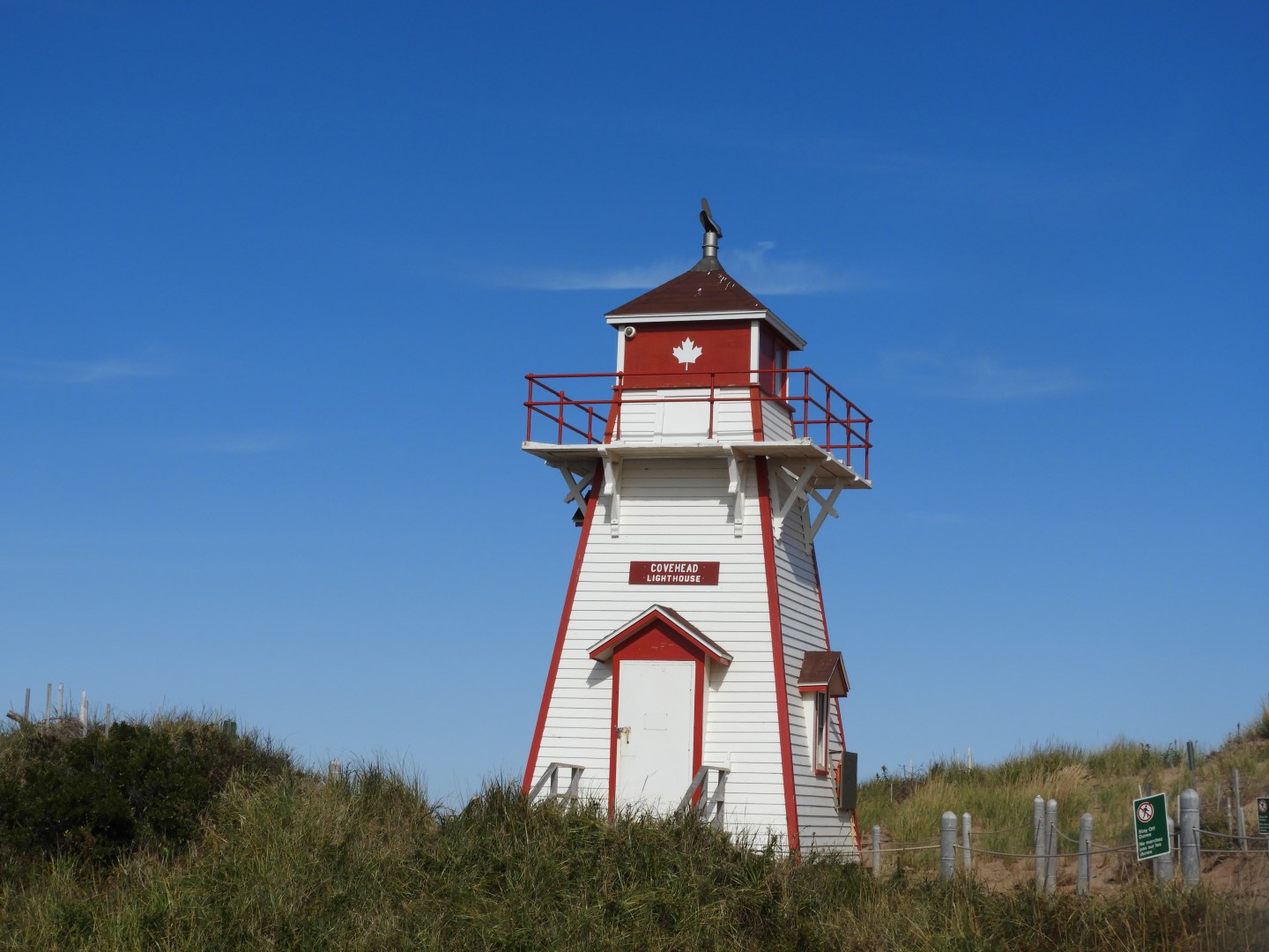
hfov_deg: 29.8
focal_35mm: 65
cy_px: 476
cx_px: 634
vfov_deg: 22.6
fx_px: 2383
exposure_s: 1/1600
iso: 100
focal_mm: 11.6
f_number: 4.8
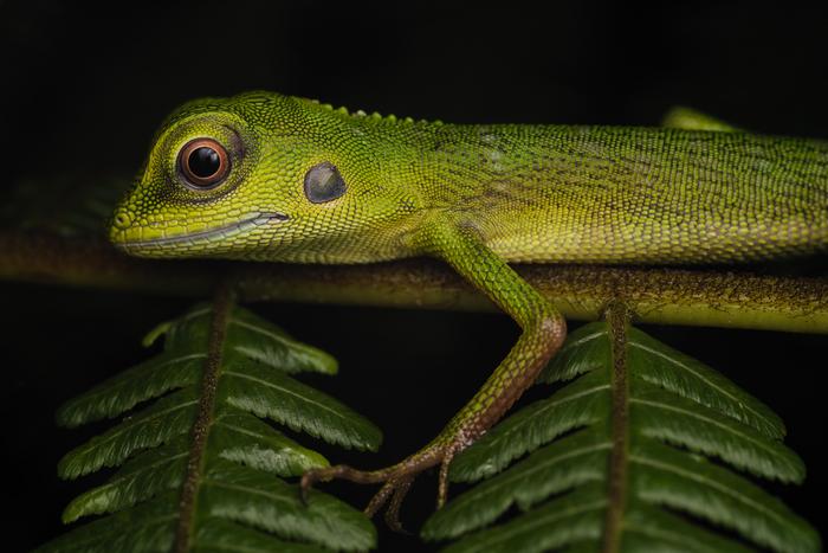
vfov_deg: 20.9
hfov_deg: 31.0
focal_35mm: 65
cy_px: 276
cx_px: 414
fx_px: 1495
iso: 100
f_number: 11
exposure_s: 1/250
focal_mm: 65
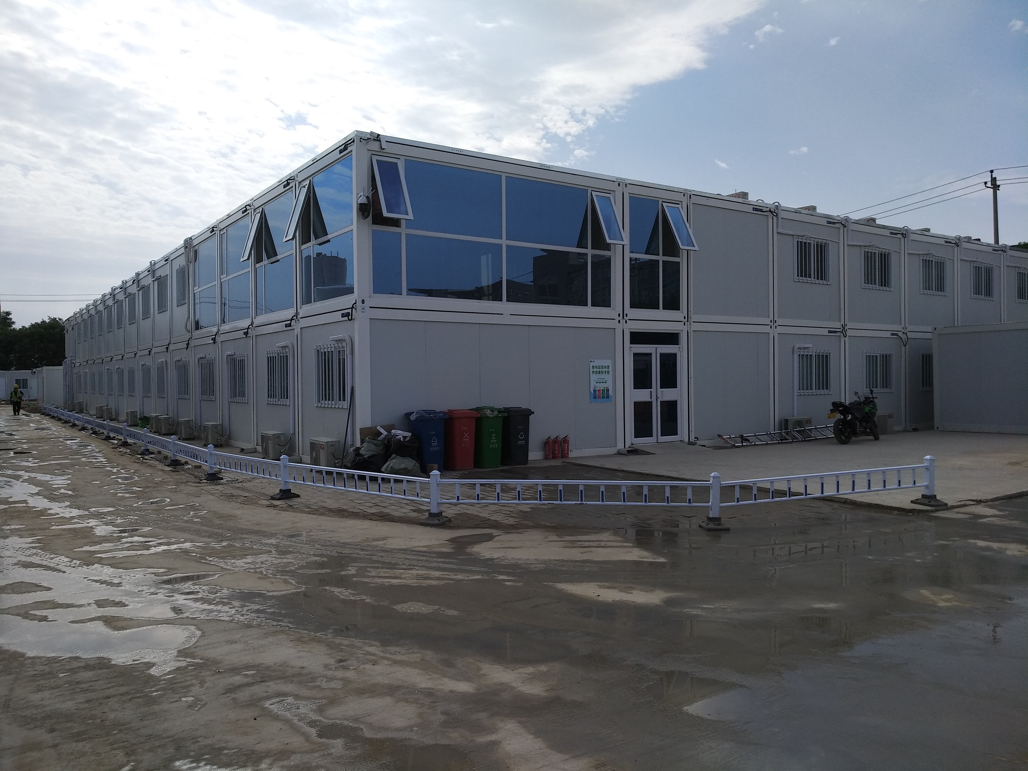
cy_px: 386
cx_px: 514
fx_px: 653
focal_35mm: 22
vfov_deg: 61.1
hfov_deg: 76.4
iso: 125
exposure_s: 1/1921
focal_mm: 3.81
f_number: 2.2
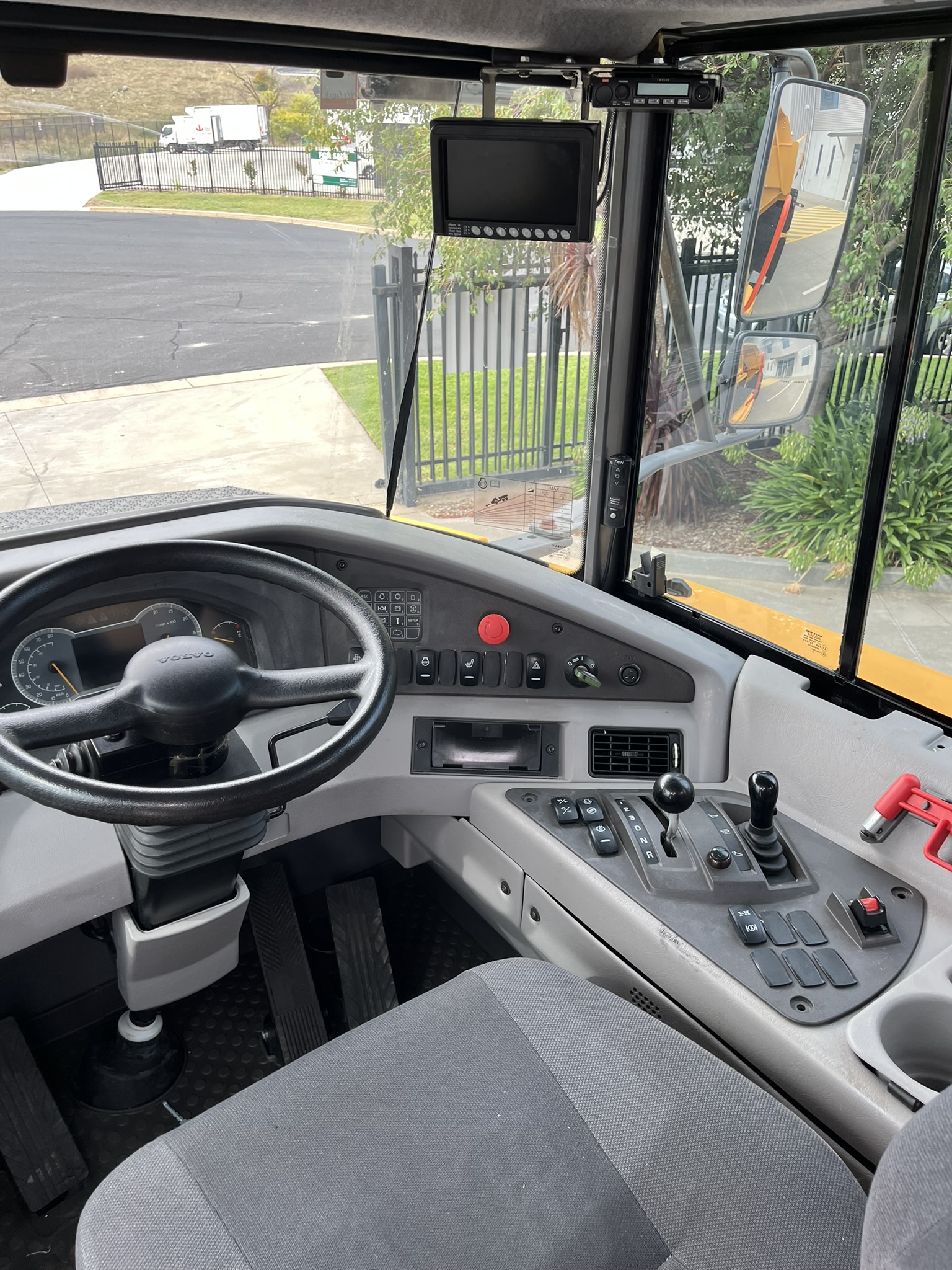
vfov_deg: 67.3
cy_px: 635
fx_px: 953
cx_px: 476
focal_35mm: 26
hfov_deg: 53.1
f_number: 1.6
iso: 32
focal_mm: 5.1
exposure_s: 1/121
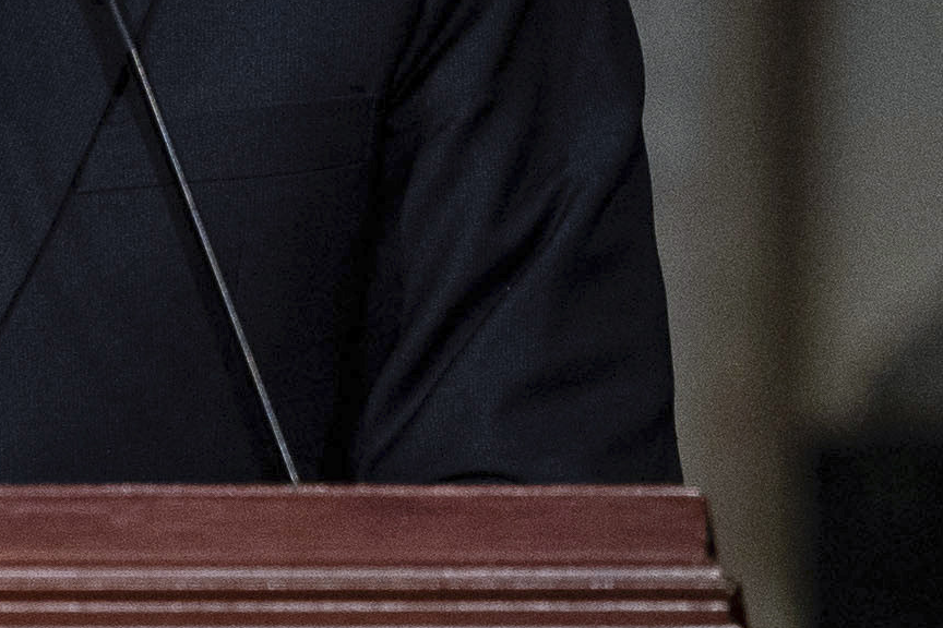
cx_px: -959
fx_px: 54559
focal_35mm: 2083
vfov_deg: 0.7
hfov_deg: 1.0
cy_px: 867
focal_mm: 300
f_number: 2.8
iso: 3200
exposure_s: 1/500
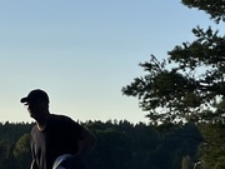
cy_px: 10
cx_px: -54
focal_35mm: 148
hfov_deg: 13.0
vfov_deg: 10.0
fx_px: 962
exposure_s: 1/3413
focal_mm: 5.1
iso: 50
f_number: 1.6
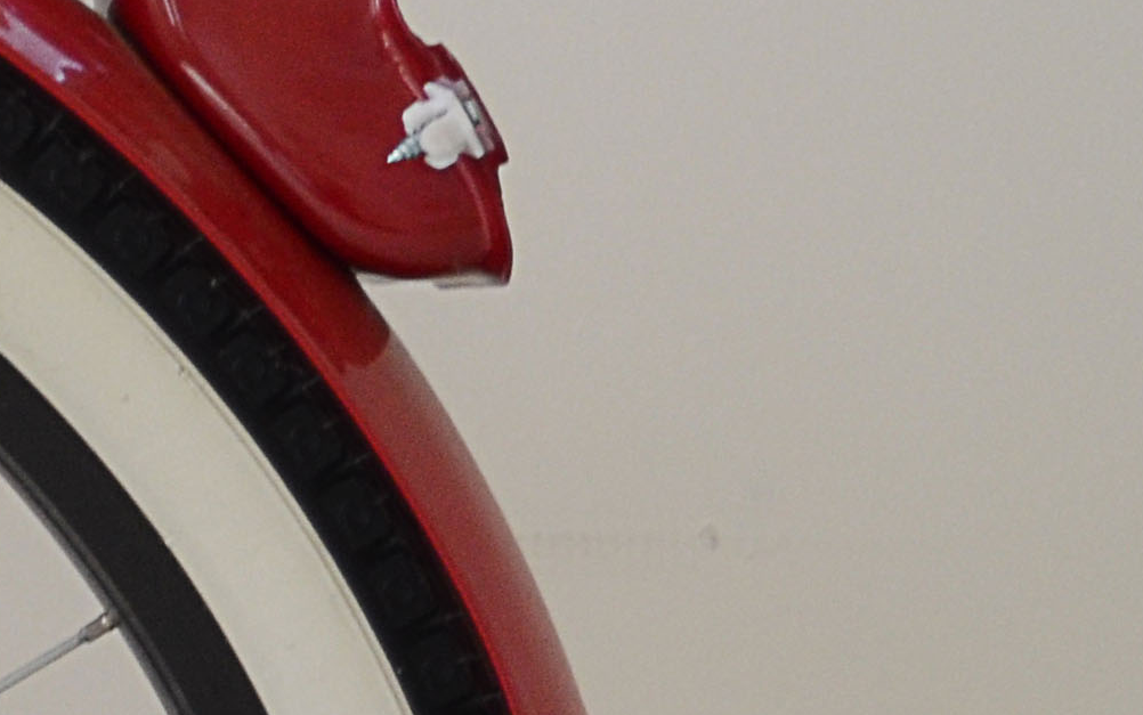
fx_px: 8413
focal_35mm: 270
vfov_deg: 4.8
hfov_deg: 7.3
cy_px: 1228
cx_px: -1541
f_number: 5.6
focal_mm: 36
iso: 640
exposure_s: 1/80
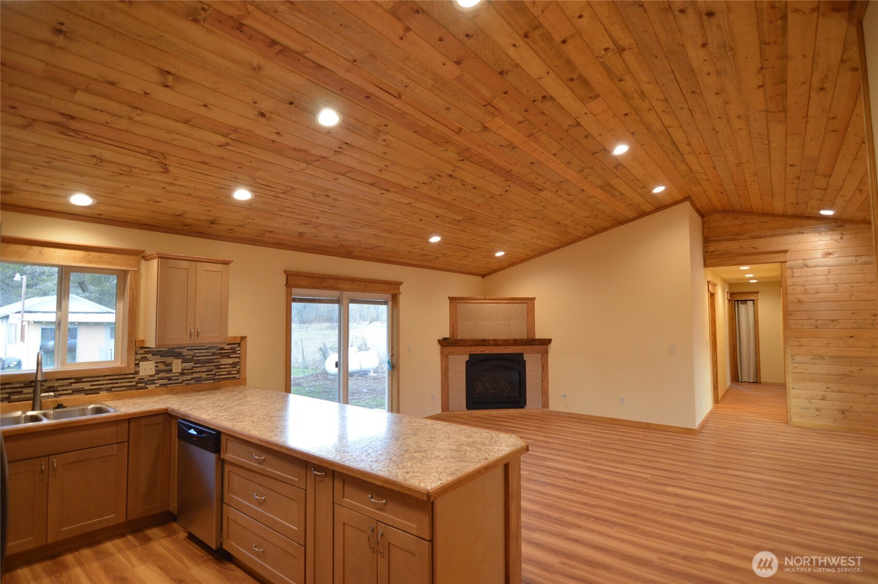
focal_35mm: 16
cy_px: 292
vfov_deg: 71.9
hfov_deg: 95.0
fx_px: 402
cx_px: 439
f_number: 2.8
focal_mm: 11
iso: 400
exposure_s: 1/60
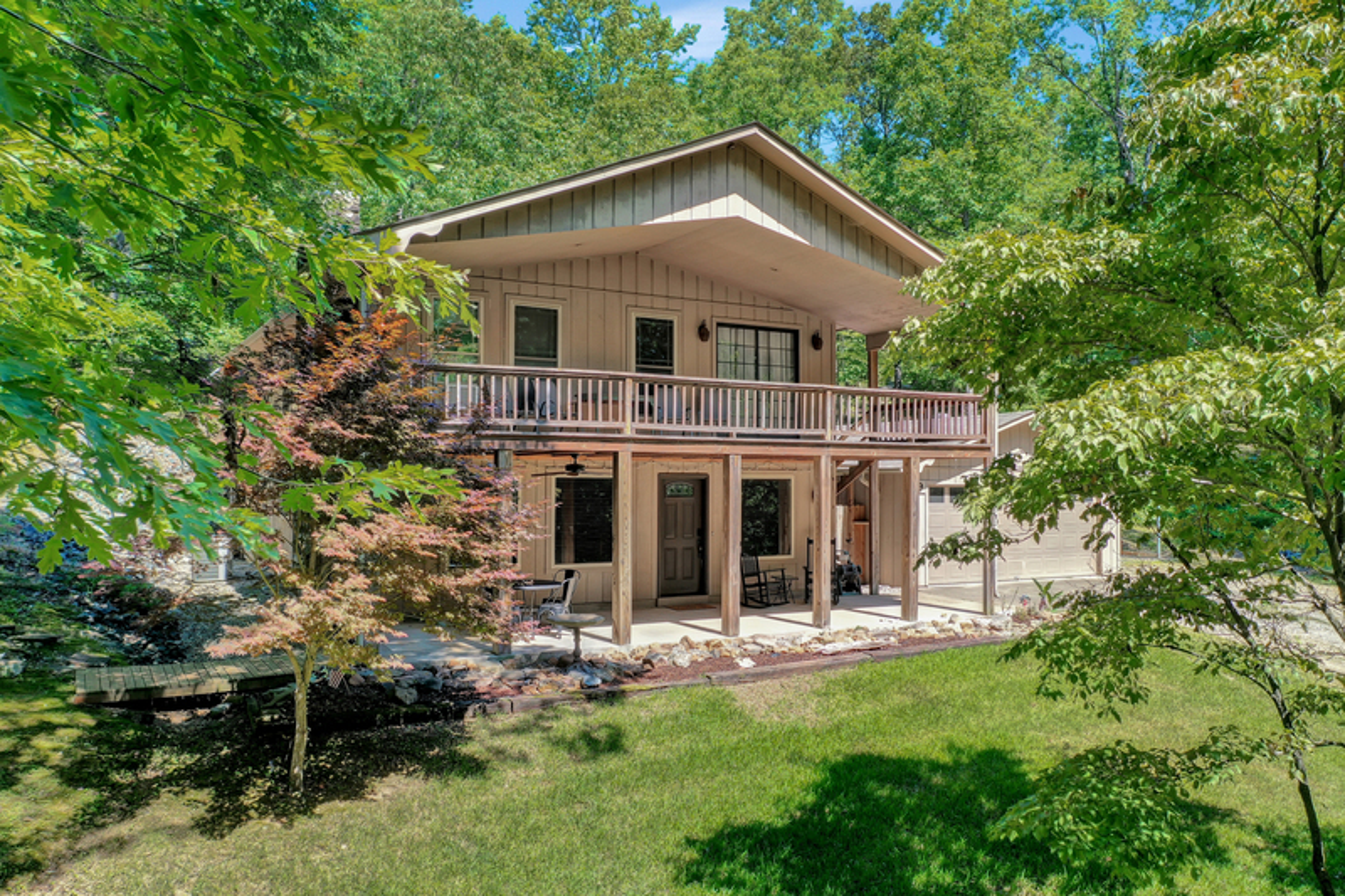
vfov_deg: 46.4
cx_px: 672
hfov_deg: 65.5
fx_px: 1046
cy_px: 448
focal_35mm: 28
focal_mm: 10.3
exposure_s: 1/200
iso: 100
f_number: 4.5
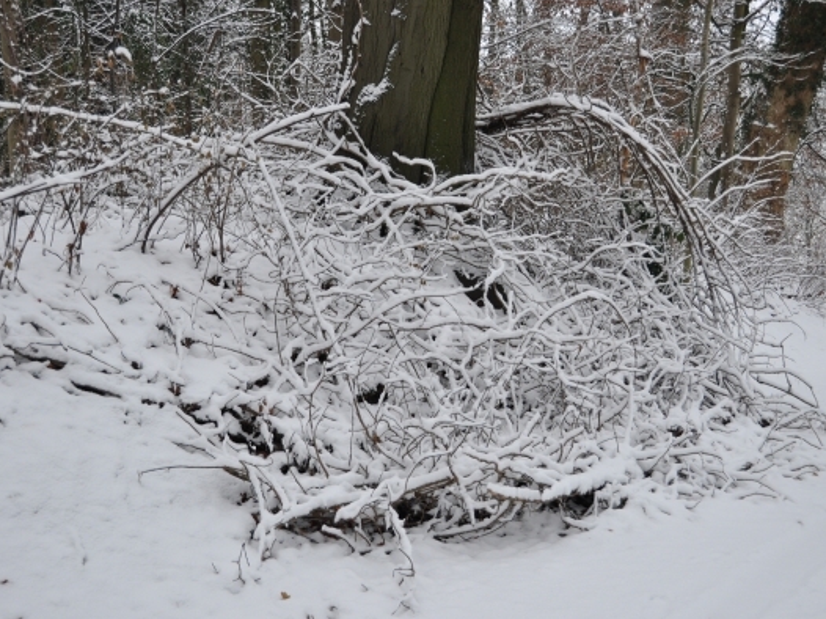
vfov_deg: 31.5
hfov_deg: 41.2
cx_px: 440
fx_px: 1097
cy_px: 310
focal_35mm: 46
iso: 400
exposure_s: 1/80
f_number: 4.5
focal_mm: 28
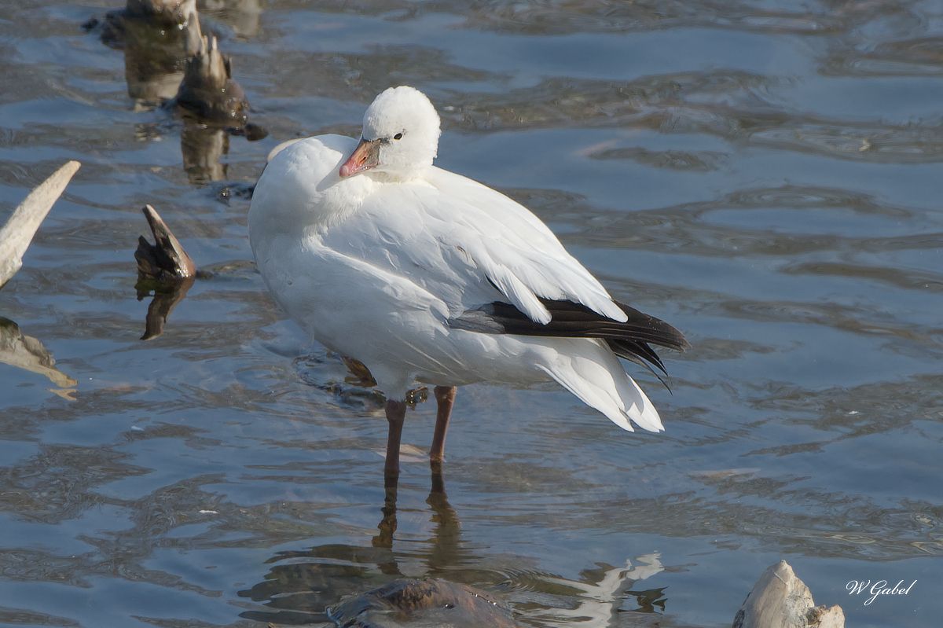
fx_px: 19637
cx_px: 472
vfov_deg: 1.8
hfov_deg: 2.8
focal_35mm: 750
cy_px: 314
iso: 800
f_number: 10
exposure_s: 1/1600
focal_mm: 500
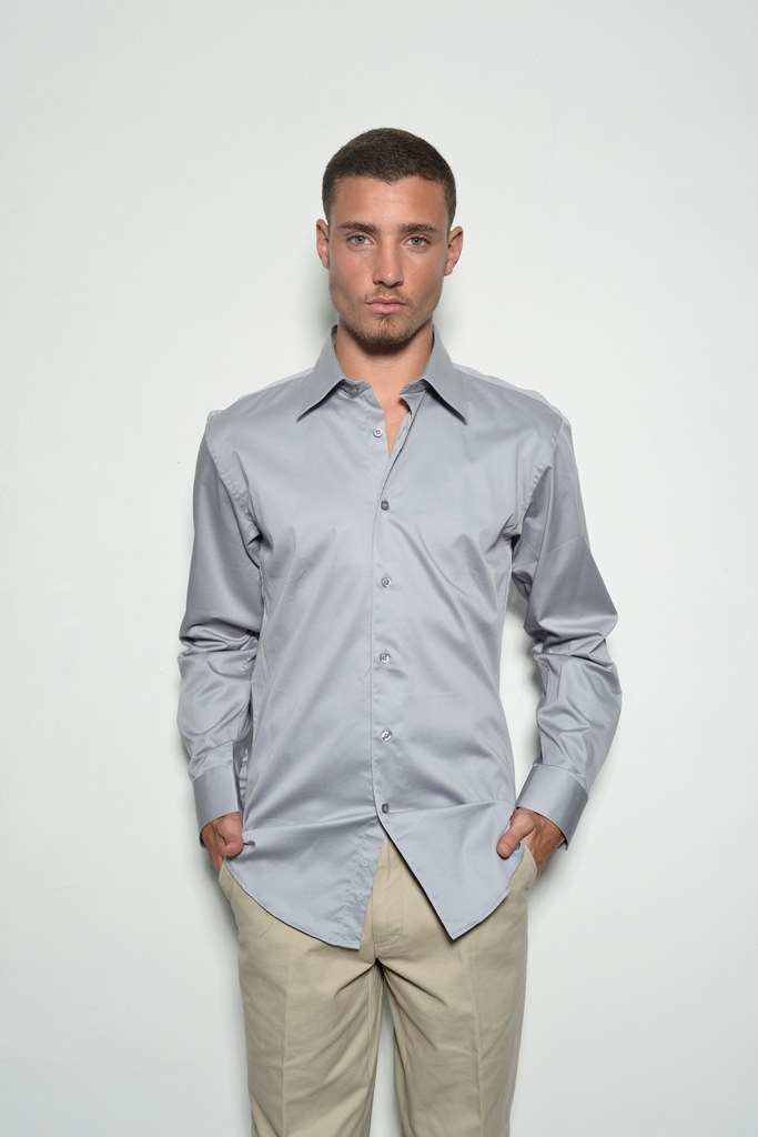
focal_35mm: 50
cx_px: 379
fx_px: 1579
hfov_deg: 27.0
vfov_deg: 39.6
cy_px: 568
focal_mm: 50
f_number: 11
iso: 400
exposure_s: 1/160
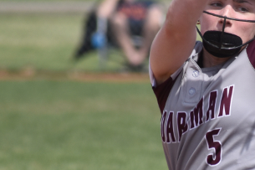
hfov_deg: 1.9
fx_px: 7660
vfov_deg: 1.3
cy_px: 136
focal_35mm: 1082
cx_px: 223
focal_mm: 220
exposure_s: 1/1600
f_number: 6.3
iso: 220
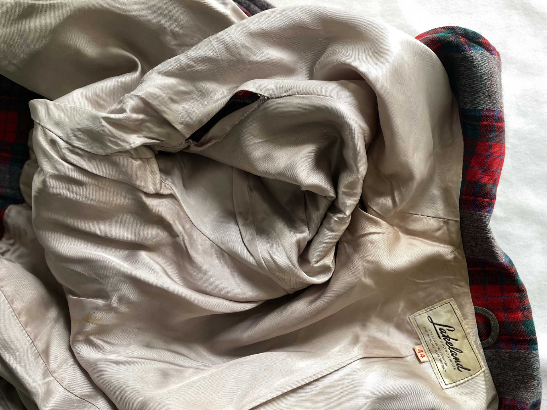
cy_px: 205
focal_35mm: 26
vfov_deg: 53.1
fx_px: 411
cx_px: 274
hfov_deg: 67.3
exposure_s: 1/69
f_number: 1.6
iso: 125
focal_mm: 4.2
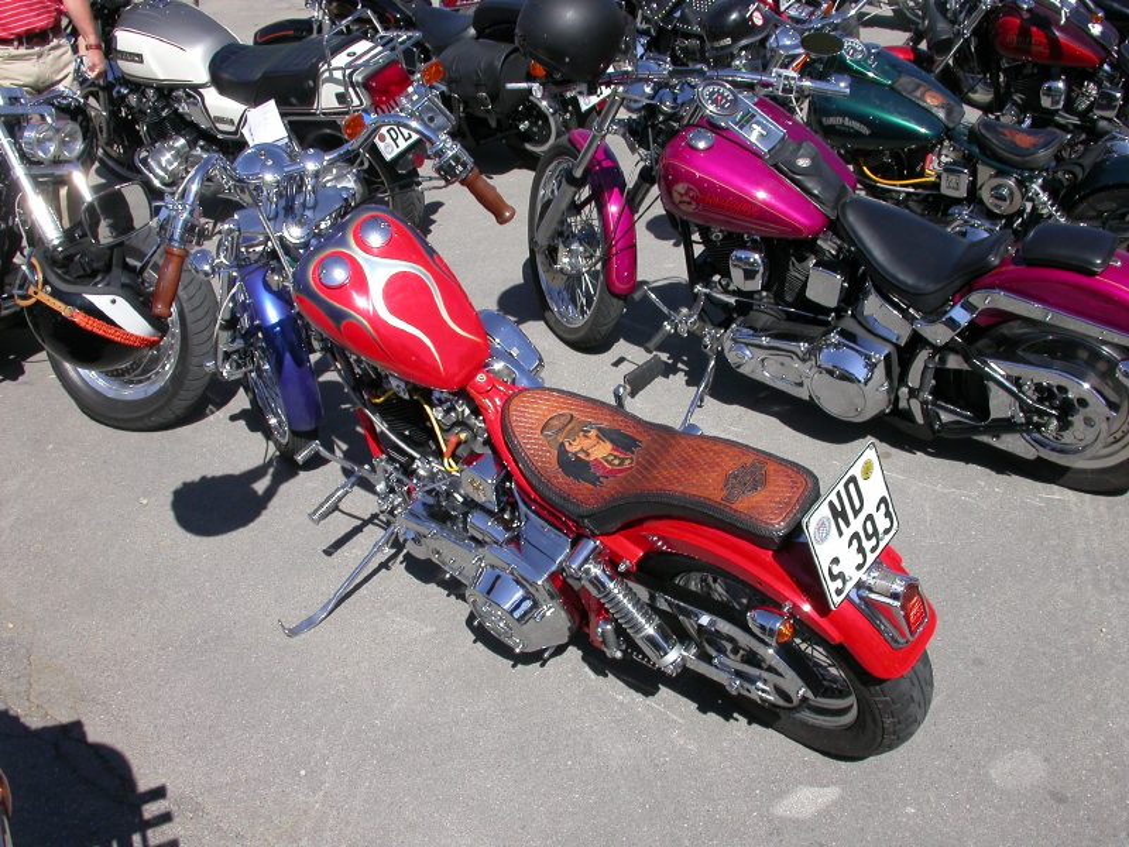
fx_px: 1239
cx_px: 564
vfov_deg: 37.7
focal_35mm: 38
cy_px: 424
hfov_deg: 49.0
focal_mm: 7.85
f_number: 6.7
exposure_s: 1/325
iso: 100
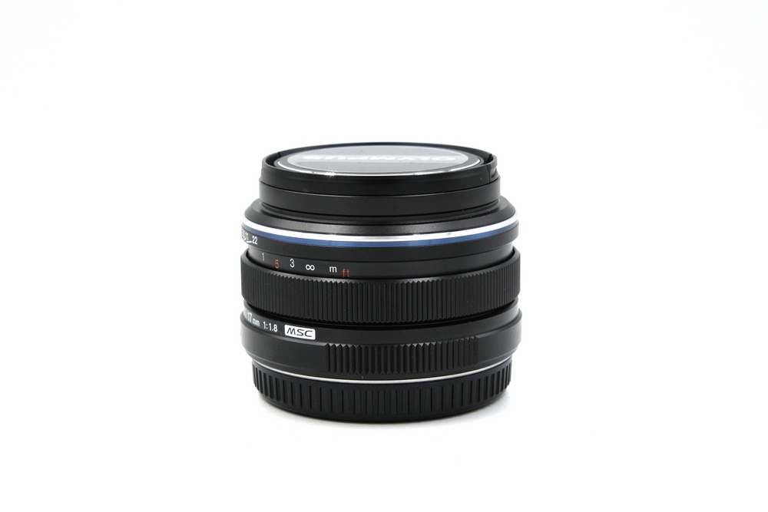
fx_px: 1771
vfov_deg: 16.5
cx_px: 384
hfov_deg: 24.5
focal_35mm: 83
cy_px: 256
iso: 800
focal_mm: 55
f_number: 14
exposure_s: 1/125
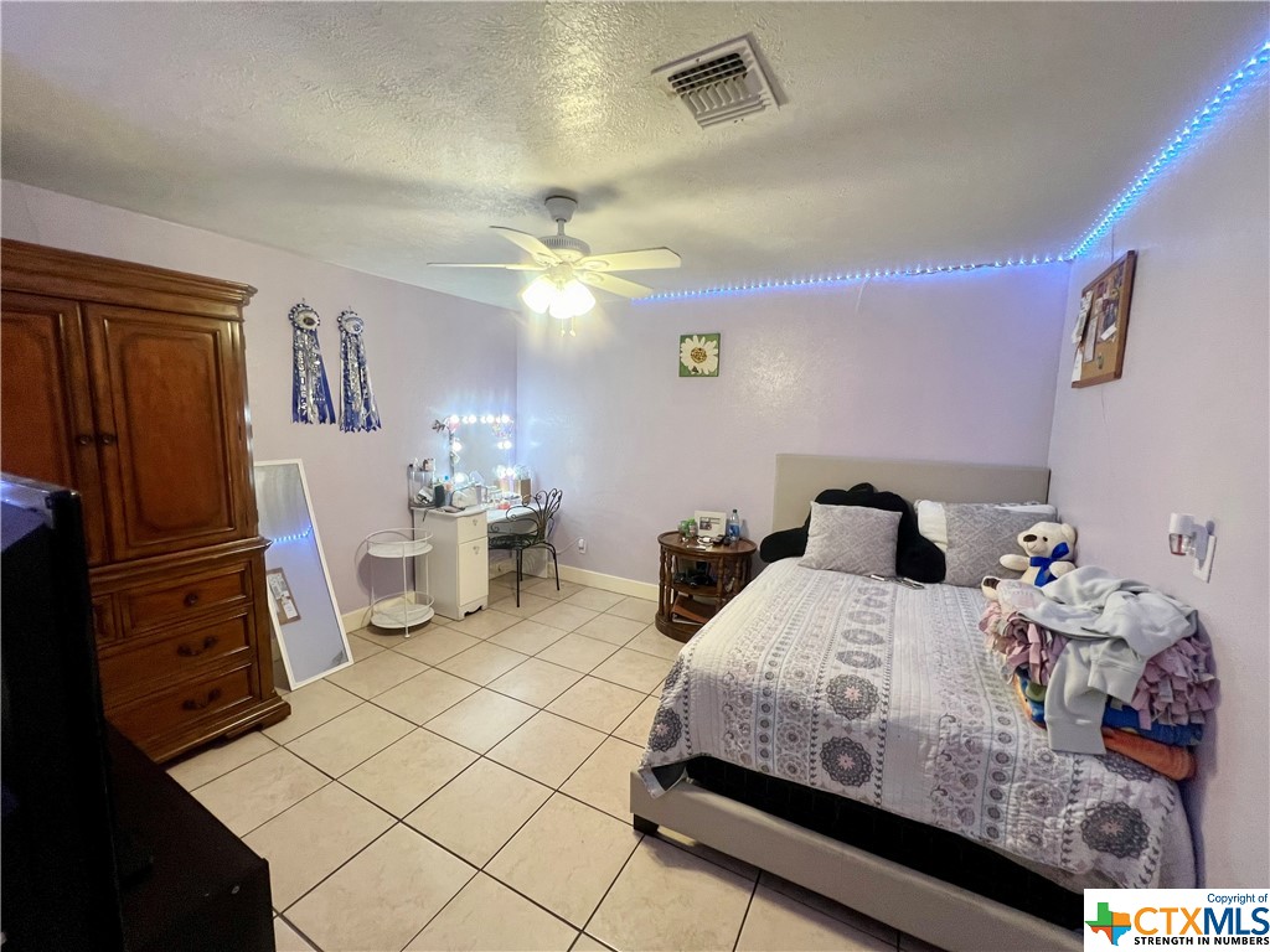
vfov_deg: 89.9
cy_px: 476
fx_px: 477
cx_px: 635
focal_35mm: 13
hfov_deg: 106.2
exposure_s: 1/60
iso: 160
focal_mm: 1.57
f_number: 1.8
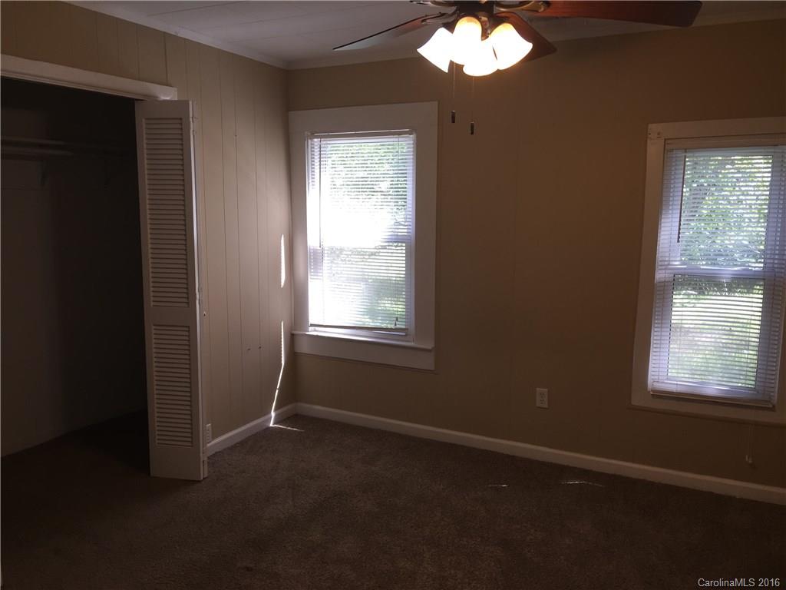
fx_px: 658
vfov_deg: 48.2
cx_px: 393
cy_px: 295
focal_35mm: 29
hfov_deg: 61.7
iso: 32
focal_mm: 4.15
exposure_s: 1/57
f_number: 2.2
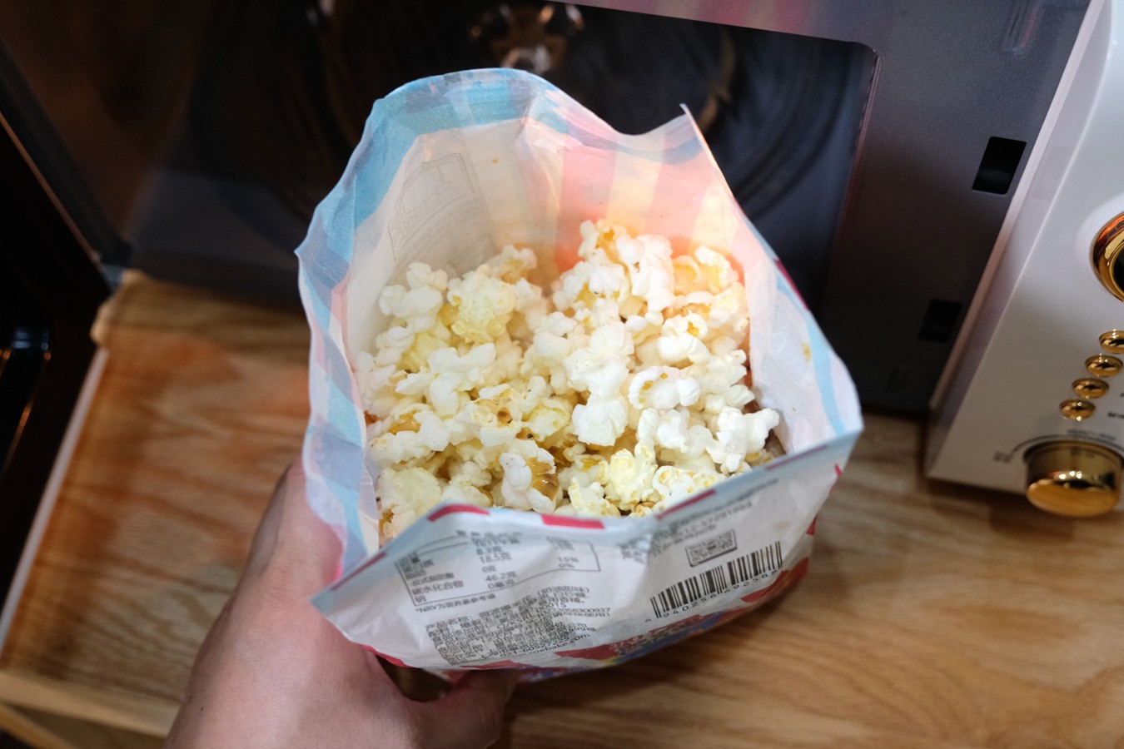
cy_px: 374
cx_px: 562
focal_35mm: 39
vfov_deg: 34.2
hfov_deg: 49.6
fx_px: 1218
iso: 2000
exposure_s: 1/60
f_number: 4
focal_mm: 26
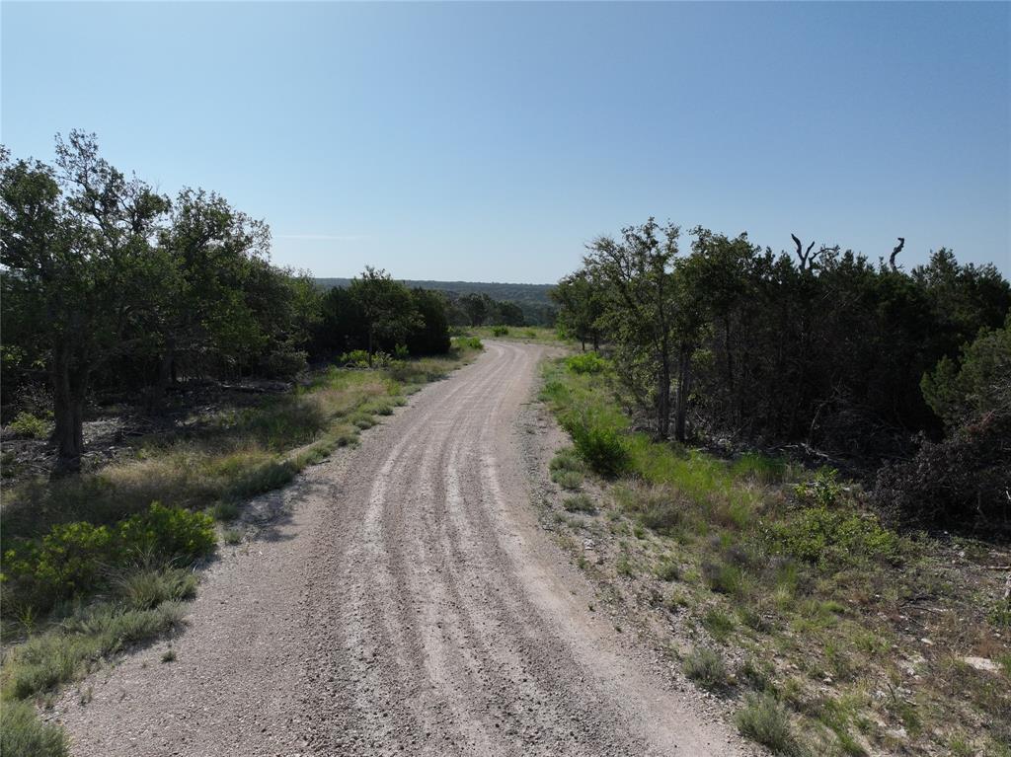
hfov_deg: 71.6
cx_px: 506
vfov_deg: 56.8
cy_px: 378
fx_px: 701
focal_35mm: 24
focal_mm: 12.29
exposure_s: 1/5000
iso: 160
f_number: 2.8
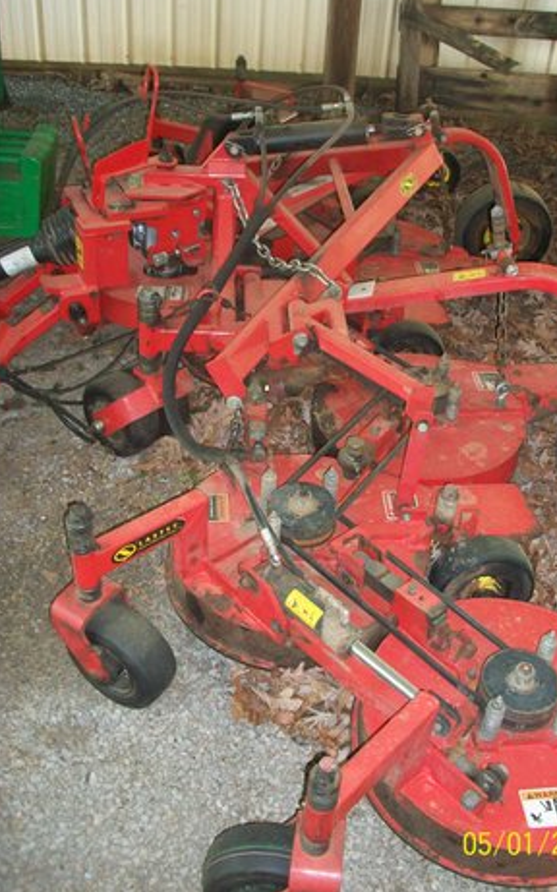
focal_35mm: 37
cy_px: 440
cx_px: 336
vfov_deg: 52.8
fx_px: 899
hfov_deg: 34.3
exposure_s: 1/60
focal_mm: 5.7
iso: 160
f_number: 2.8
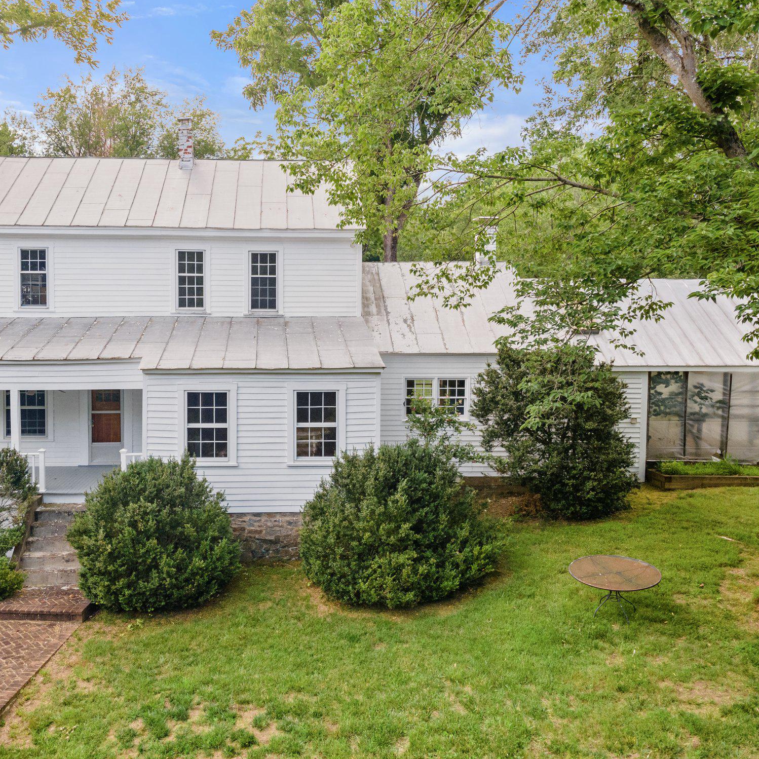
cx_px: 292
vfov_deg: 55.6
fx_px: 719
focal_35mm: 29
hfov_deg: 55.1
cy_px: 377
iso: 110
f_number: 2.8
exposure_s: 1/180
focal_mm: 4.5
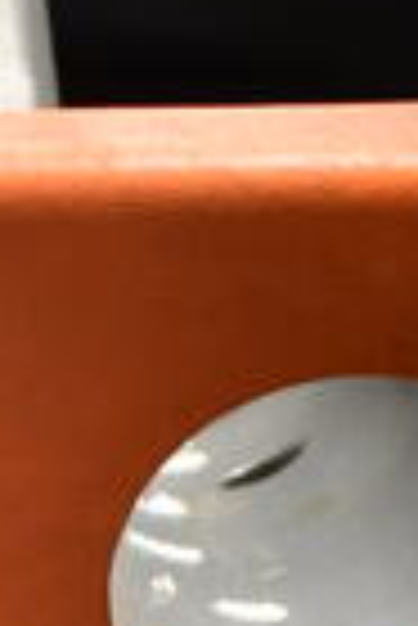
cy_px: 984
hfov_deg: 7.7
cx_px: -175
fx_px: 3075
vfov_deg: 11.1
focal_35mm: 177
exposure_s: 1/30
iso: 640
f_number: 3.5
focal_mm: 18
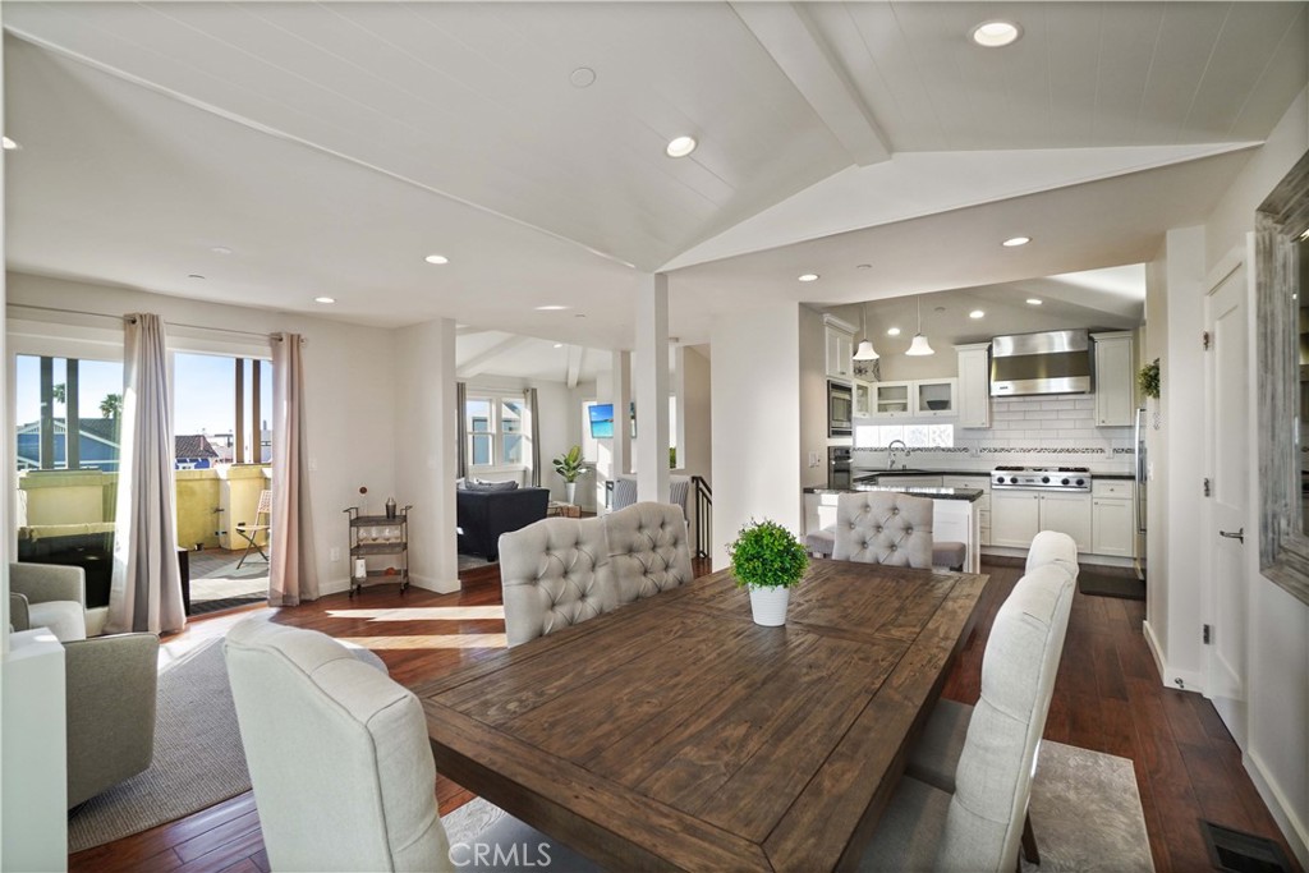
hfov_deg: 100.4
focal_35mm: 15
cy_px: 436
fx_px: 545
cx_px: 654
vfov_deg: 77.3
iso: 320
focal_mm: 10
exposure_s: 1/50
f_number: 7.1
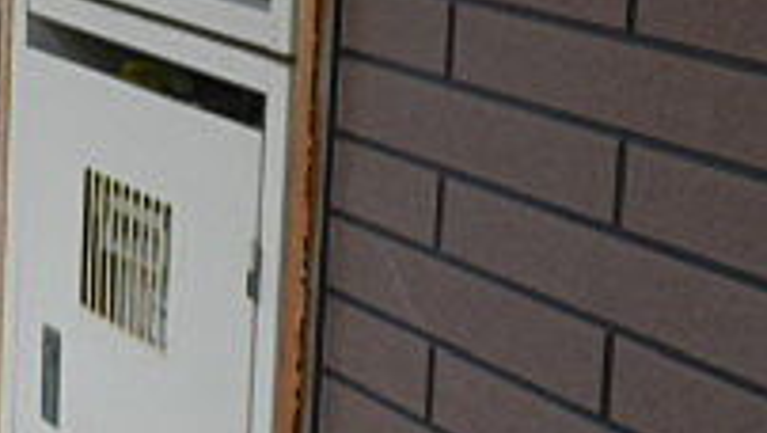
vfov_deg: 10.5
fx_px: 2320
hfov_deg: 17.5
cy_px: -103
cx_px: -258
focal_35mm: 114
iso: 80
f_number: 3.7
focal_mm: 5.9
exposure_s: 1/30
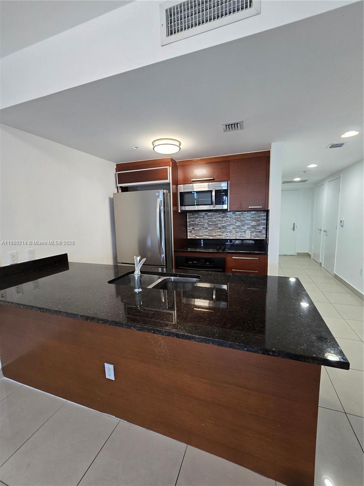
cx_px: 182
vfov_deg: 106.2
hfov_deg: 89.9
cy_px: 243
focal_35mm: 13
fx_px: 182
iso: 200
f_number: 2.2
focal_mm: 2.2
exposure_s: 1/60
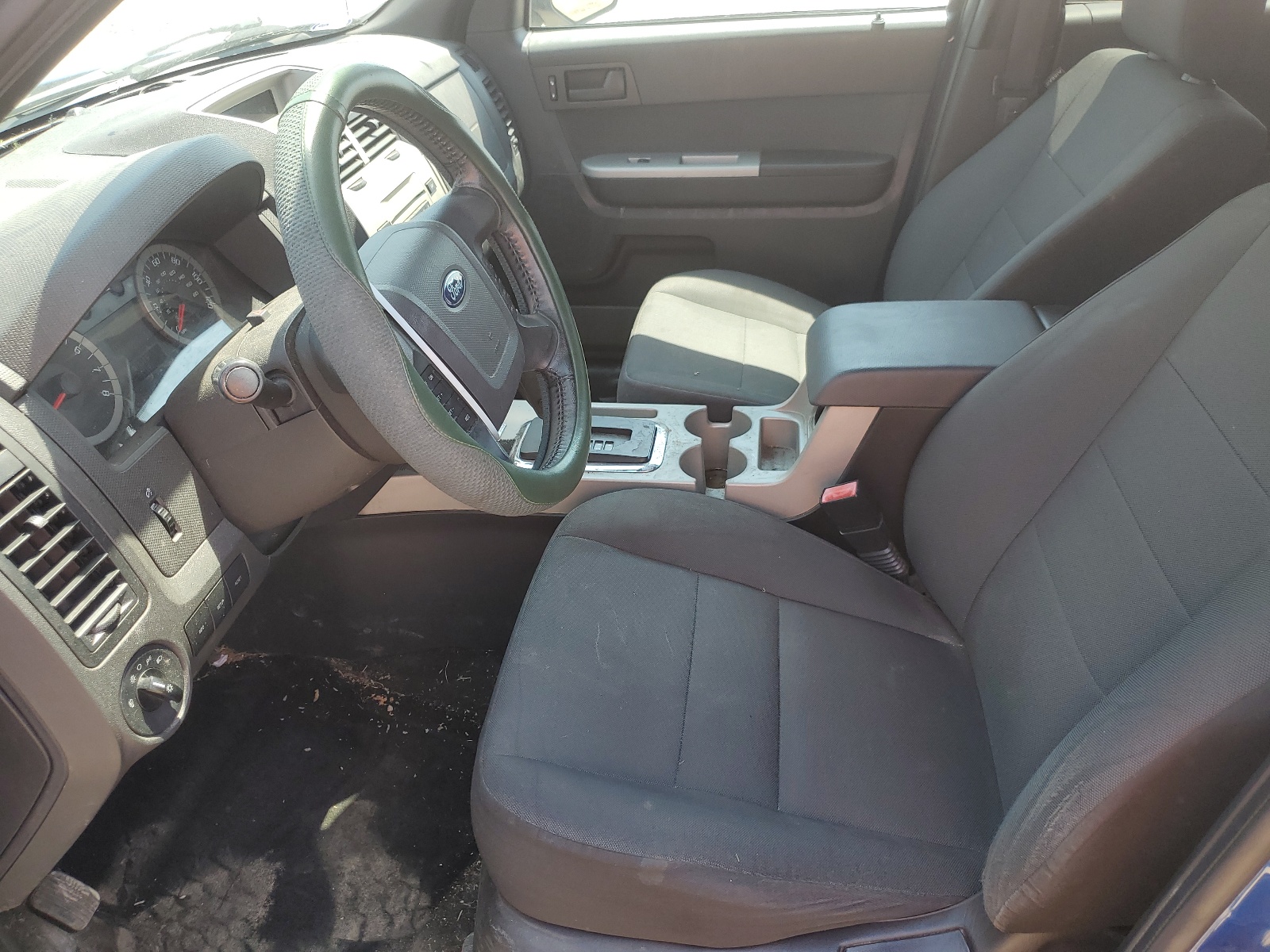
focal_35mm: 26
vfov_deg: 53.1
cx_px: 635
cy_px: 476
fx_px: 954
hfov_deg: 67.3
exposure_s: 1/303
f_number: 1.5
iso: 50
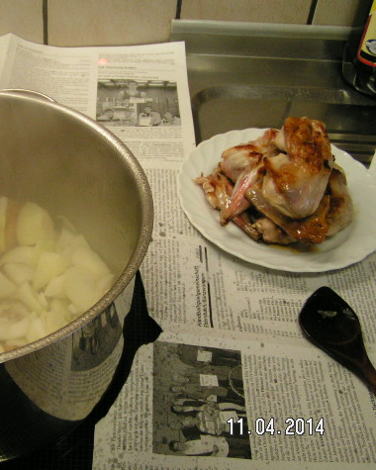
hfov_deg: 29.4
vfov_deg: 37.3
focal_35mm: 50
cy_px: 235
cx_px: 61
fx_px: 696
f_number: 2.8
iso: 200
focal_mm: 5.8
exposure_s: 1/30
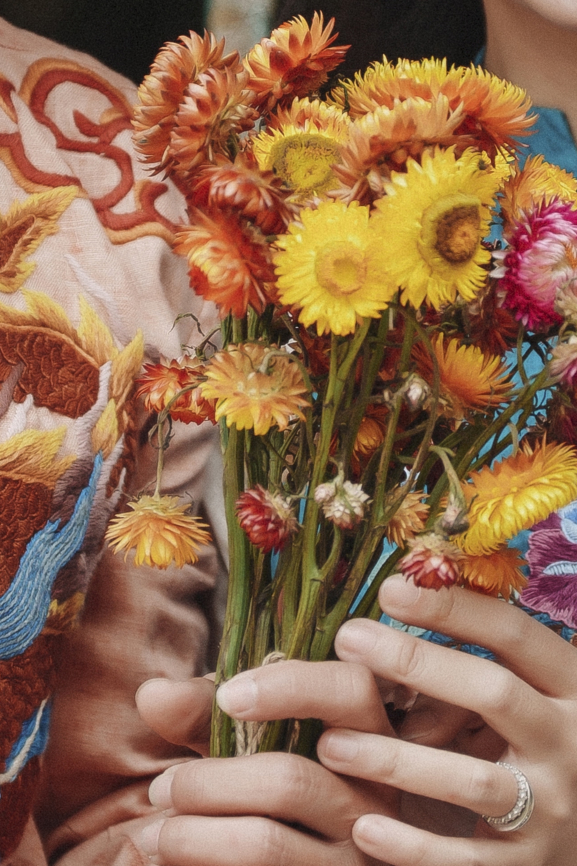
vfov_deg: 6.4
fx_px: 7765
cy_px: 150
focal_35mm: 323
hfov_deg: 4.3
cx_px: 318
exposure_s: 1/250
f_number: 2.8
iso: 250
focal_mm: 70
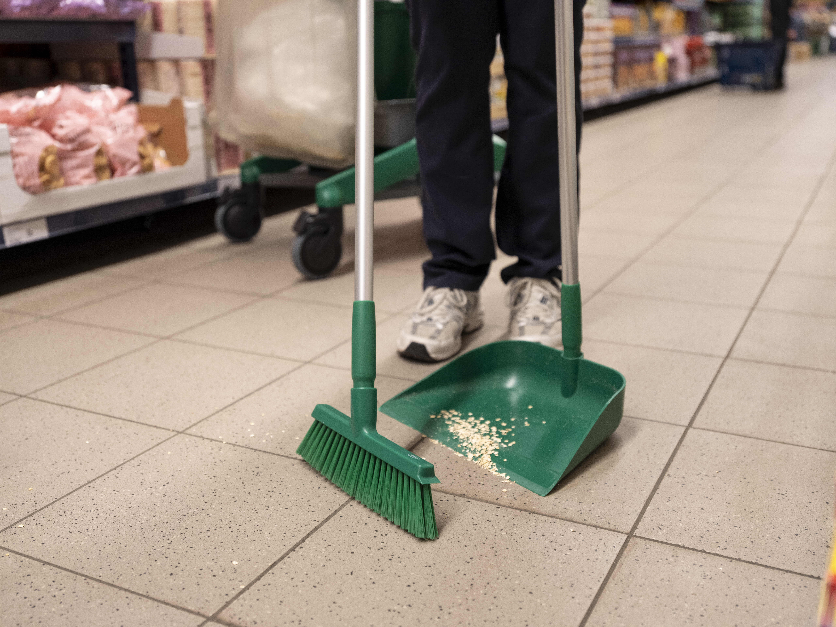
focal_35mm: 36
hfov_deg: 51.4
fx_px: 869
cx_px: 418
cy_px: 314
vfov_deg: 39.7
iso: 800
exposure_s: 1/125
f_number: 4
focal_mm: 45.7
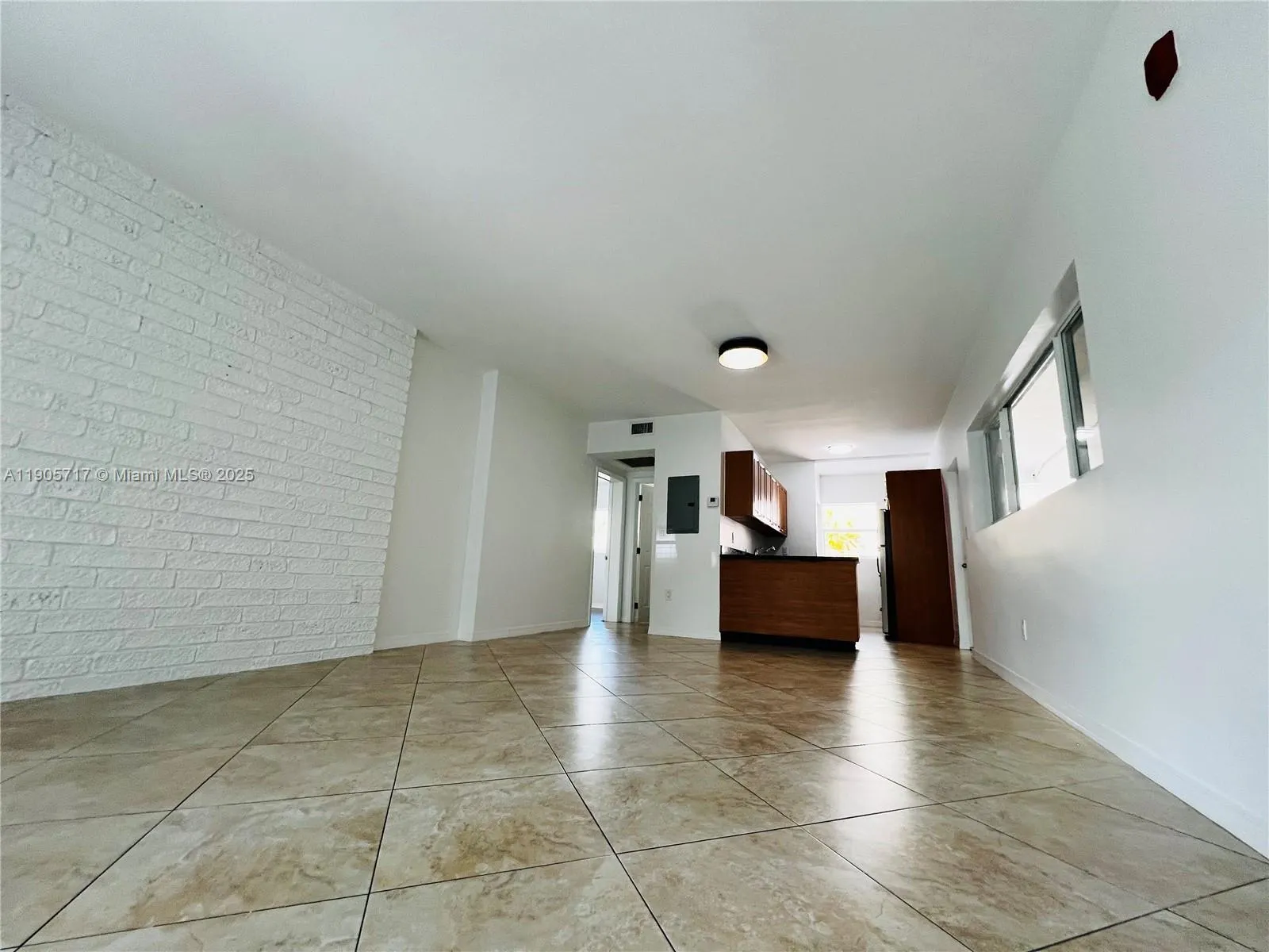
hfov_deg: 106.2
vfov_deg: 89.9
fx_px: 477
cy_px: 476
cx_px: 634
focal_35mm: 13
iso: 200
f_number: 1.8
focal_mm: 1.57
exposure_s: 1/120
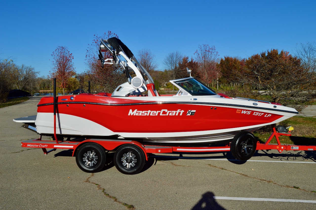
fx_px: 316
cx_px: 158
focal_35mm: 36
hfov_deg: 53.2
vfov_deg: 36.8
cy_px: 105
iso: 100
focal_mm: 24
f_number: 9
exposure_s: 1/320
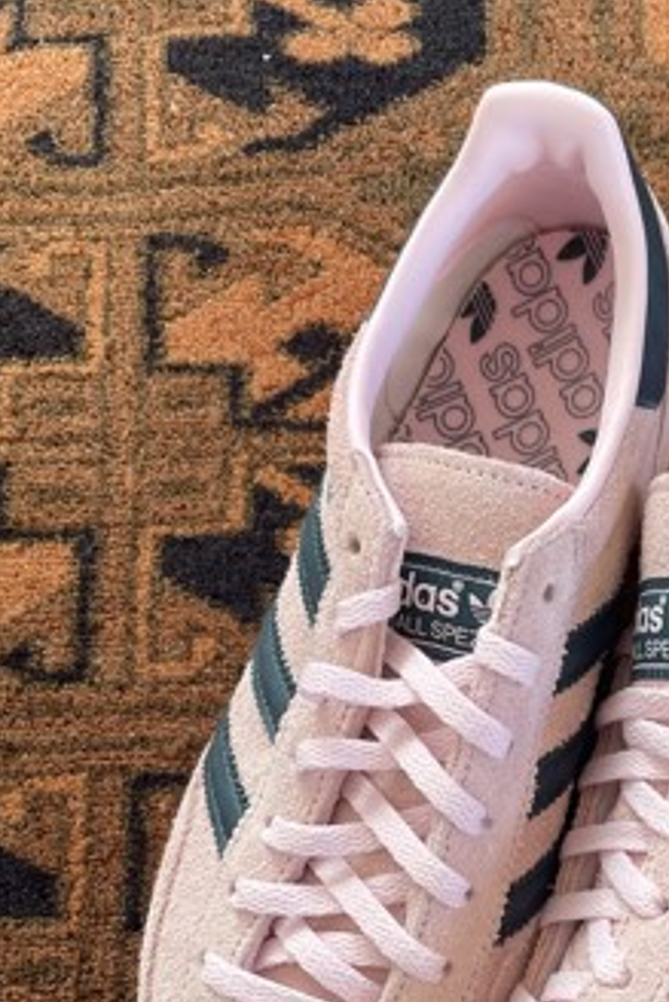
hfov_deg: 23.4
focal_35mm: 55
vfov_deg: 35.7
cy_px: 713
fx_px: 1531
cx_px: 696
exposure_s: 1/121
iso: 125
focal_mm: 4.2
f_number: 1.6
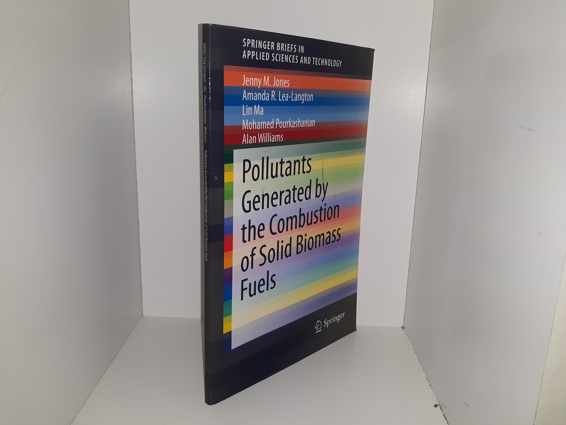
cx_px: 283
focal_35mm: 28
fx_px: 458
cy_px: 212
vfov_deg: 49.7
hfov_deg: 63.4
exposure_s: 1/160
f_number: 1.7
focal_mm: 3.7
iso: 40
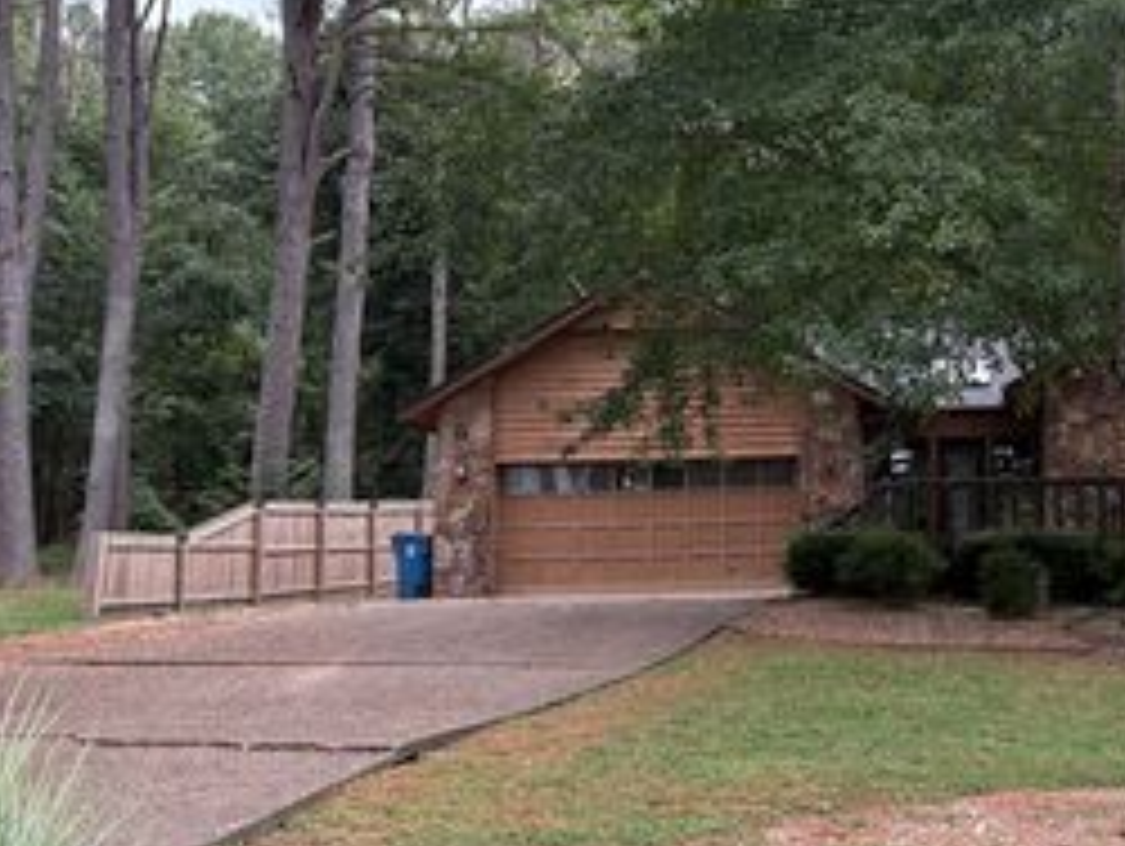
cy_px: 367
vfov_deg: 28.1
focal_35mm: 52
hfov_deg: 34.7
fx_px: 1692
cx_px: 1008
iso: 100
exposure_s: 1/195
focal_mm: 5.96
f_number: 1.6
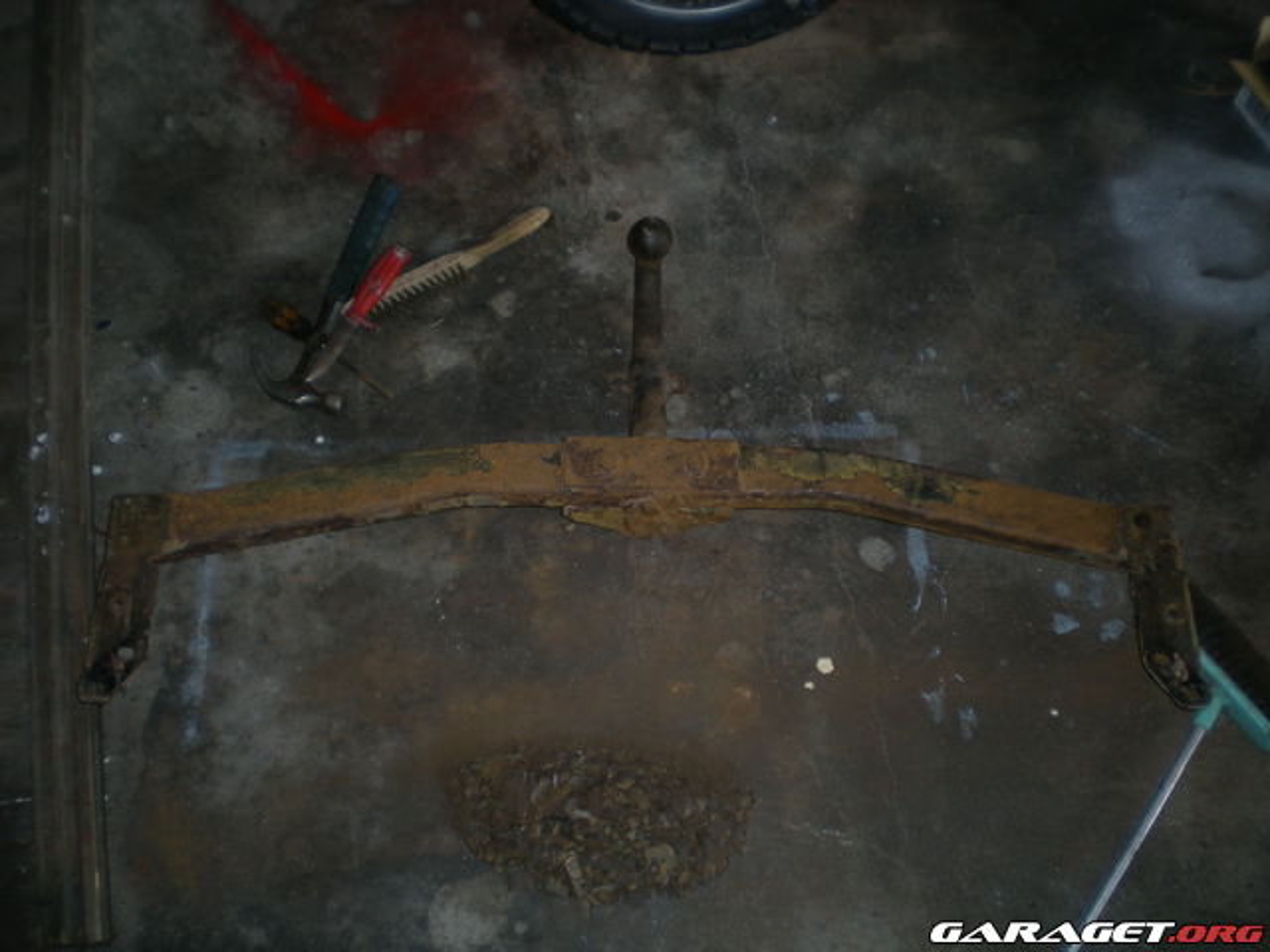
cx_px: 635
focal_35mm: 38
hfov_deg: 49.0
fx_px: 1394
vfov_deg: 37.7
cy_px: 476
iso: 50
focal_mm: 6.3
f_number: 3.1
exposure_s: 1/60
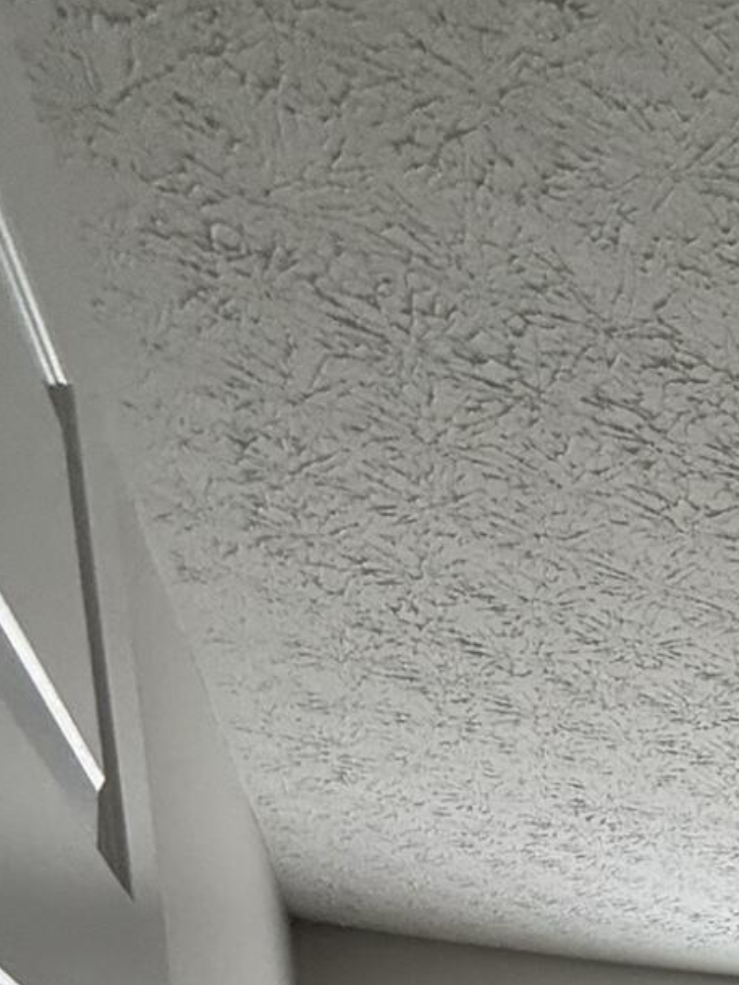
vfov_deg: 26.8
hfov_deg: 23.8
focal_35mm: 46
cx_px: 1151
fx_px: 1309
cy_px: 1530
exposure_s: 1/99
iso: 100
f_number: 2.2
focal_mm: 2.22
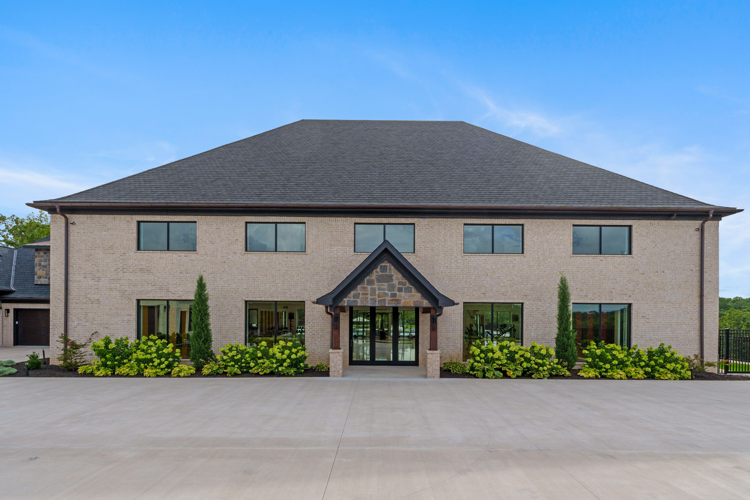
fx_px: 312
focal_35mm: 15
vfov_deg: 77.3
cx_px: 375
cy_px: 250
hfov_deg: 100.4
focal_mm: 10
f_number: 8
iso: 125
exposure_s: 1/320
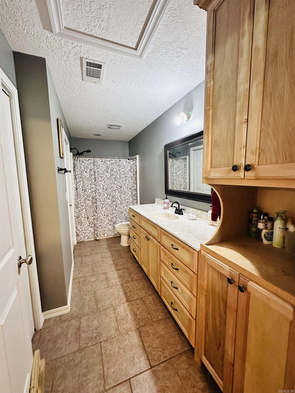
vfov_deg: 102.1
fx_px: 159
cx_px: 148
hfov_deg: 85.7
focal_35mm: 14
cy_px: 196
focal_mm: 2.22
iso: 800
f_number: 2.2
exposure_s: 1/60
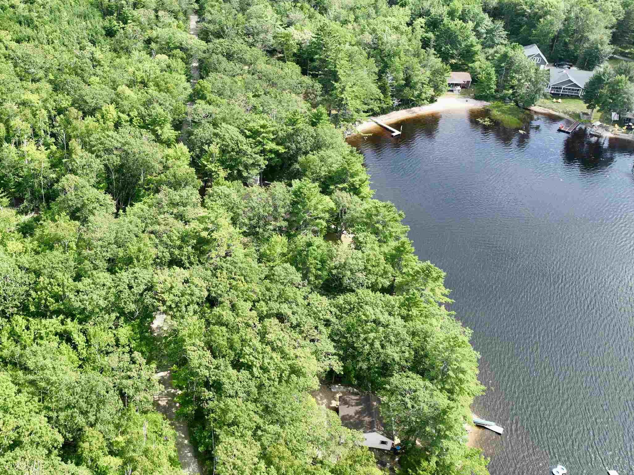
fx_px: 659
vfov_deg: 39.5
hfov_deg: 49.8
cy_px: 192
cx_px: 178
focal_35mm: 36
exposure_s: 1/640
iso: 100
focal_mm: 12.29
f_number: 2.8
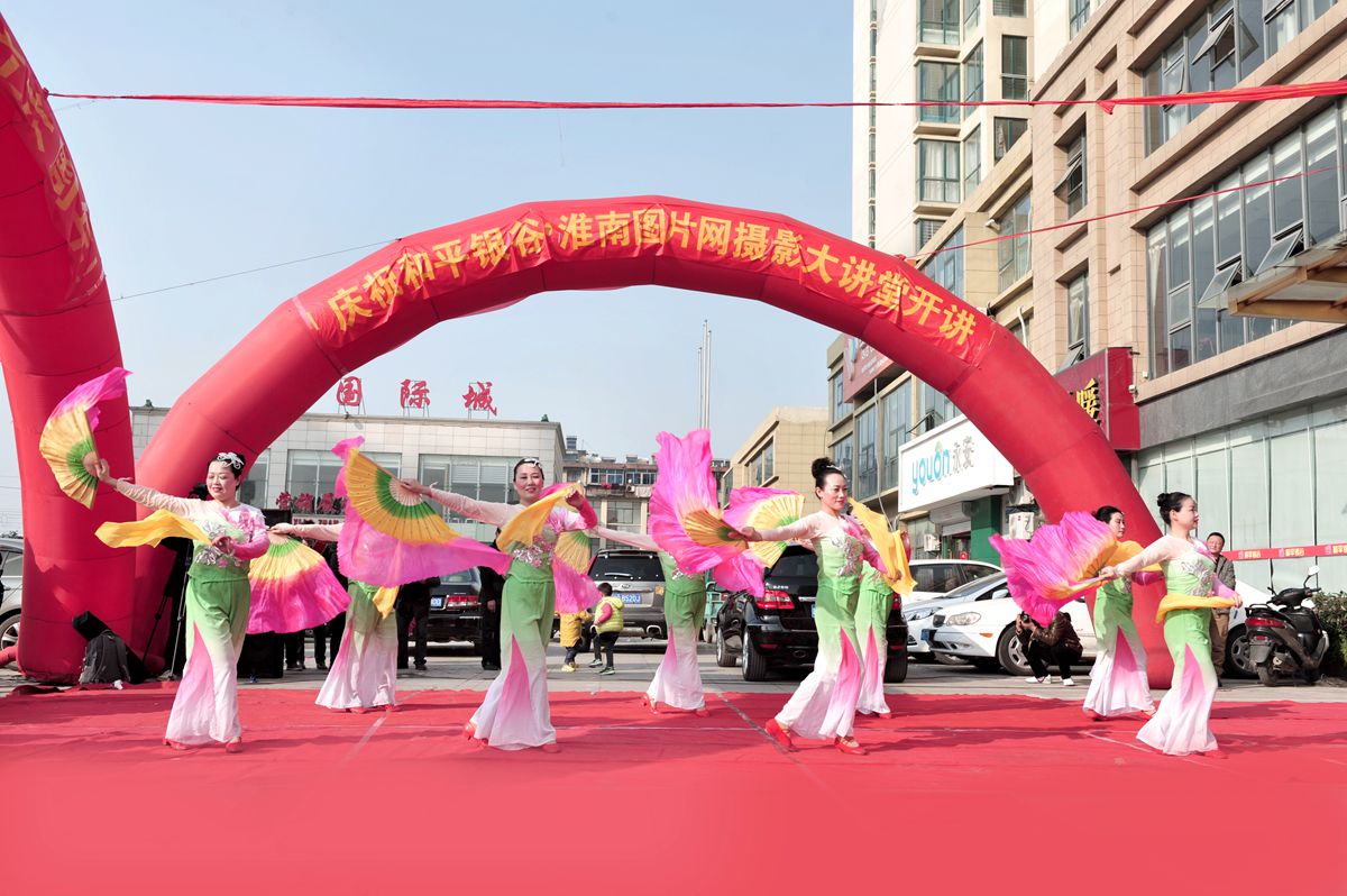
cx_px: 674
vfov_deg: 41.0
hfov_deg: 58.8
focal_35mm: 32
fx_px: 1196
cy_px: 448
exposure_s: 1/320
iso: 200
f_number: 8
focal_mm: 32
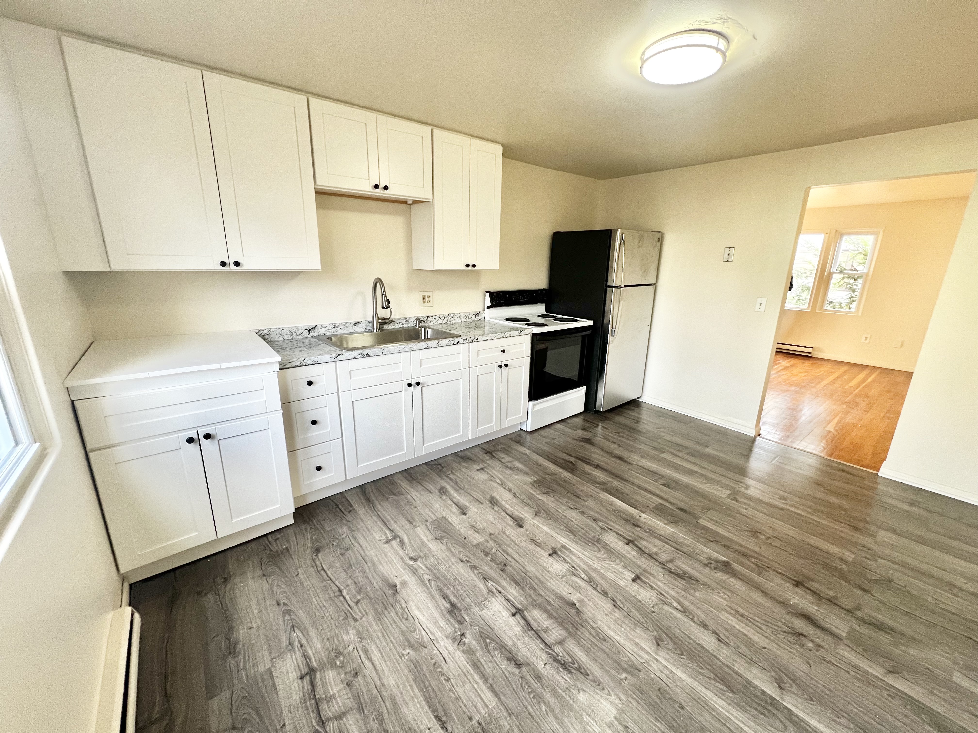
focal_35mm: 13
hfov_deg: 106.2
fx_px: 367
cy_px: 366
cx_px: 489
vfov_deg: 89.9
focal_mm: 1.57
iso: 200
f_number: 1.8
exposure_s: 1/120
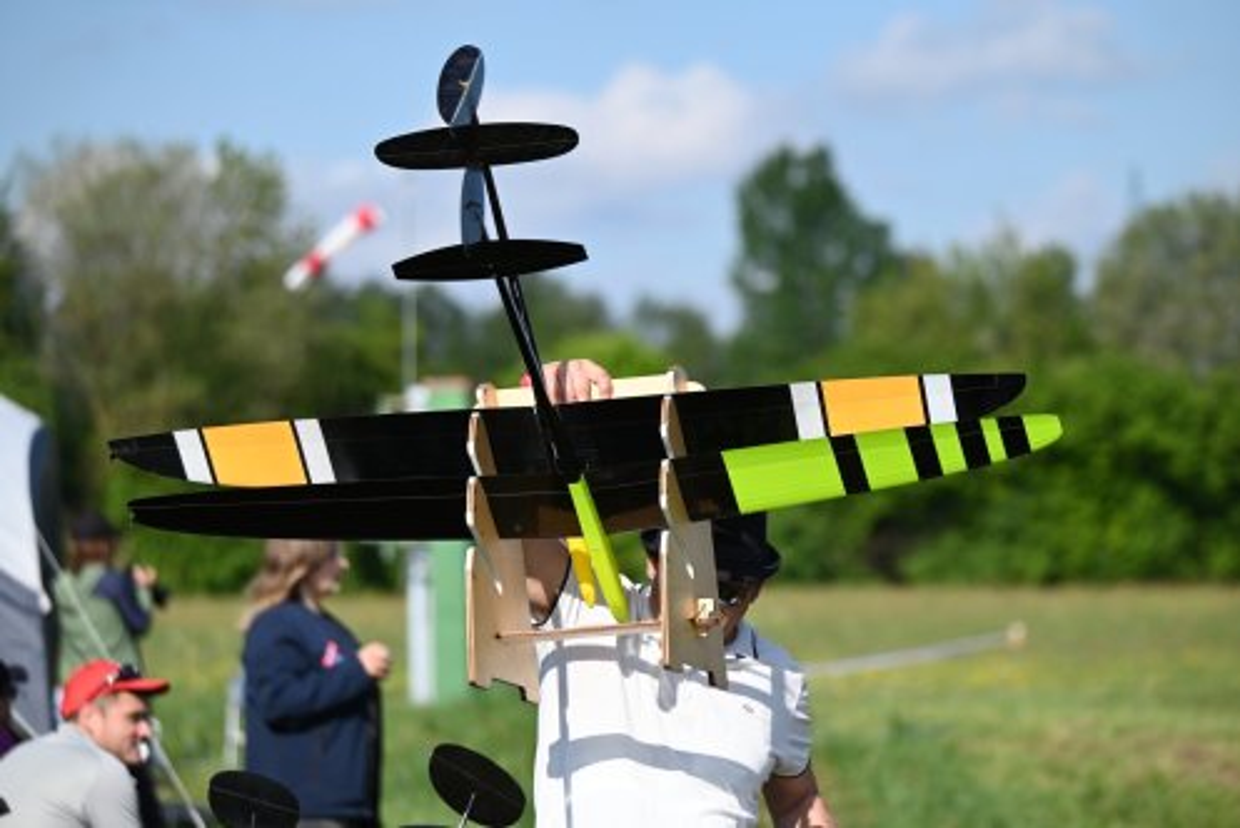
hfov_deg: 9.8
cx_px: 620
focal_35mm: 210
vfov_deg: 6.6
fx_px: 7237
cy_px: 414
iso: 320
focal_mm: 210
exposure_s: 1/2000
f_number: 5.6
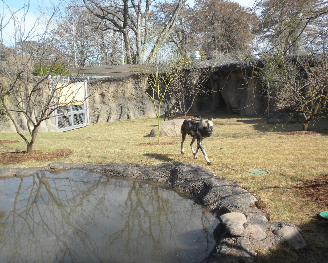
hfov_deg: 46.8
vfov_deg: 38.2
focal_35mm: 39
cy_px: 132
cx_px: 153
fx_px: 379
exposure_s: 1/498
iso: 69
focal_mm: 6.6
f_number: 3.5
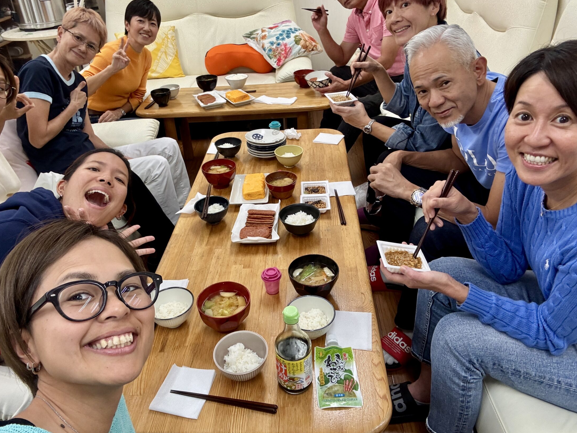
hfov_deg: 65.3
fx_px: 450
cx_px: 273
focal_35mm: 27
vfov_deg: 51.3
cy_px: 198
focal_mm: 2.69
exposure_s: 1/60
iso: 125
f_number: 1.9
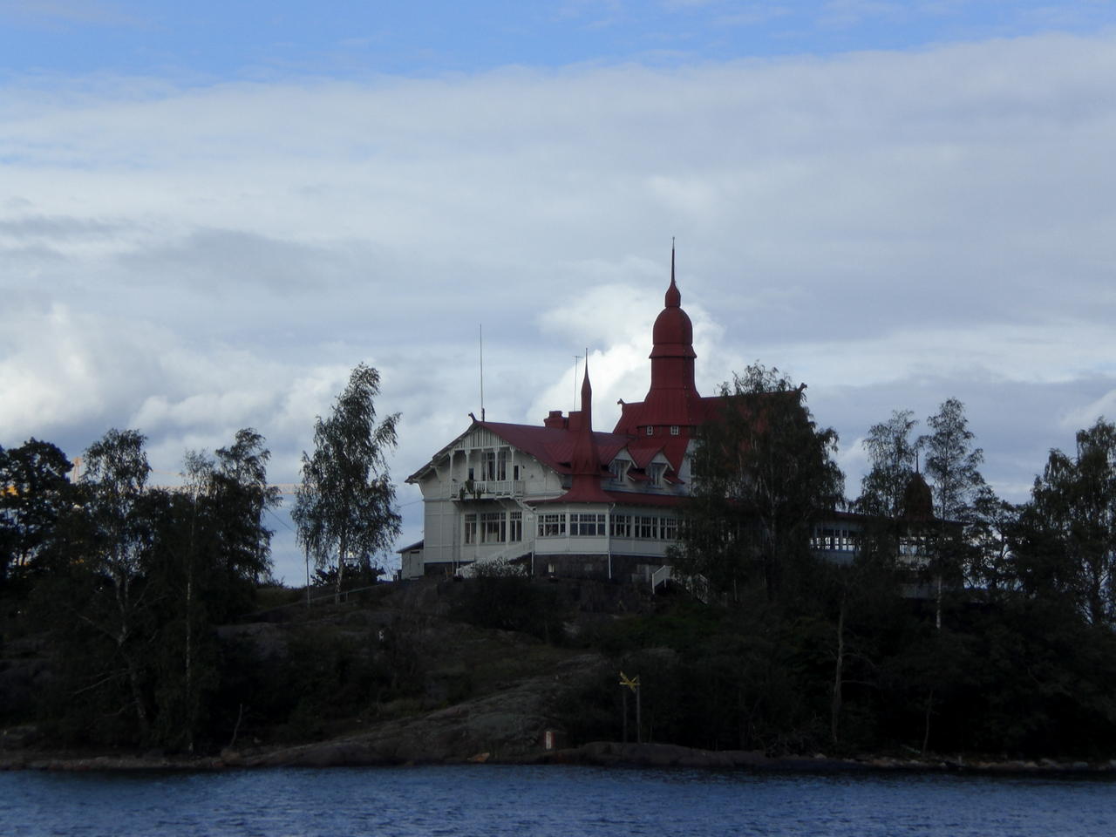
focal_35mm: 114
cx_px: 558
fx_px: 3675
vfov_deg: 13.0
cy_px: 418
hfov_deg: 17.3
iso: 50
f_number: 5.9
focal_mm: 18.9
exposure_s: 1/250
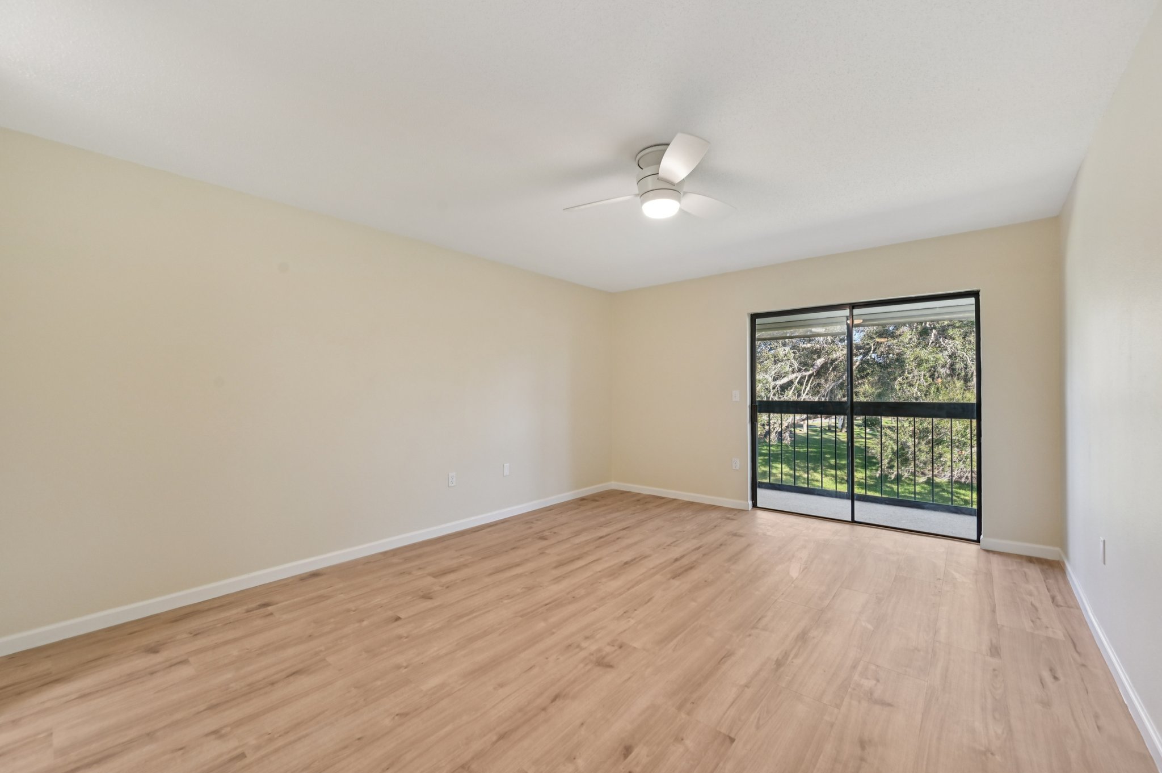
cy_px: 386
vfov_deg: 81.1
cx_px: 581
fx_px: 452
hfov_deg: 104.3
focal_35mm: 14
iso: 400
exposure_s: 1/40
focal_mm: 14
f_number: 8
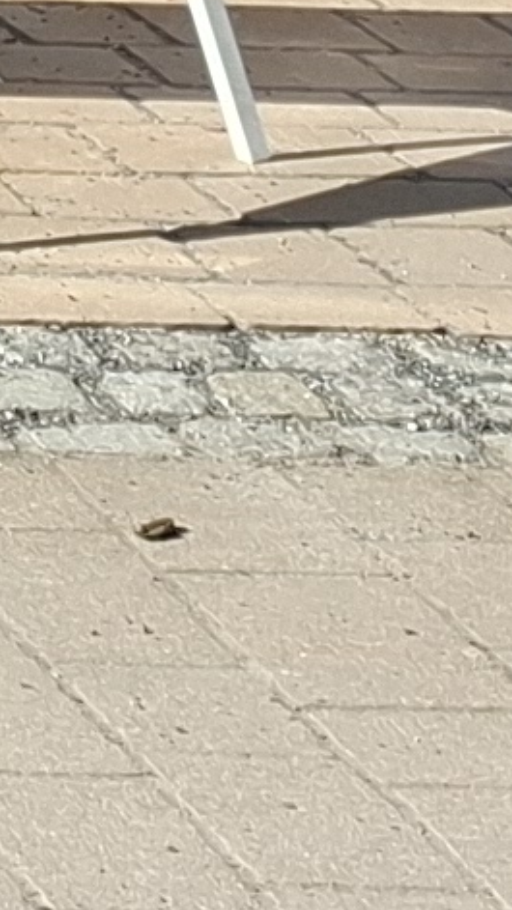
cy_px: -1683
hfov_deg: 4.5
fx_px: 5236
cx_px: -2351
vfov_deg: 8.5
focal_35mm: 217
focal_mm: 5.54
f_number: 1.8
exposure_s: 1/1192
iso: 50
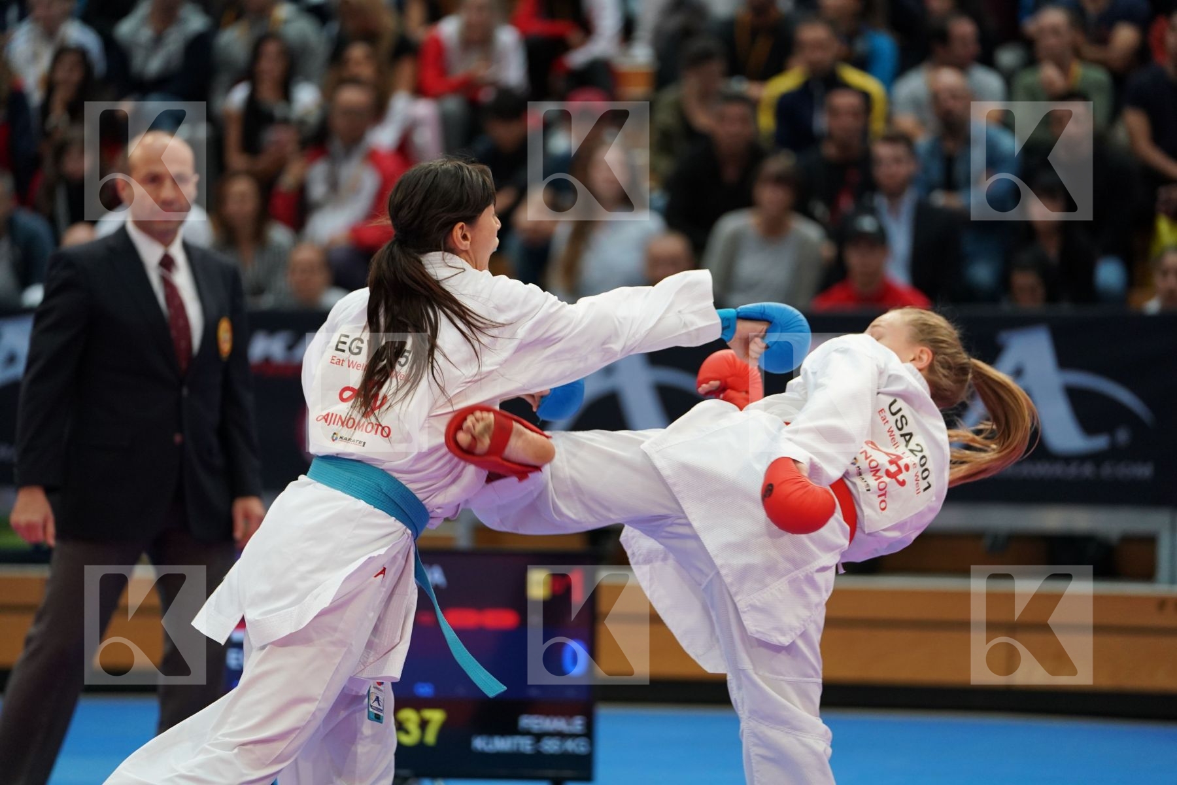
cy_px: 392
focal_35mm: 168
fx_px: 5492
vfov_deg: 8.2
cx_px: 588
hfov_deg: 12.2
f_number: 2.8
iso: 2000
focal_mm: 168
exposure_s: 1/1000
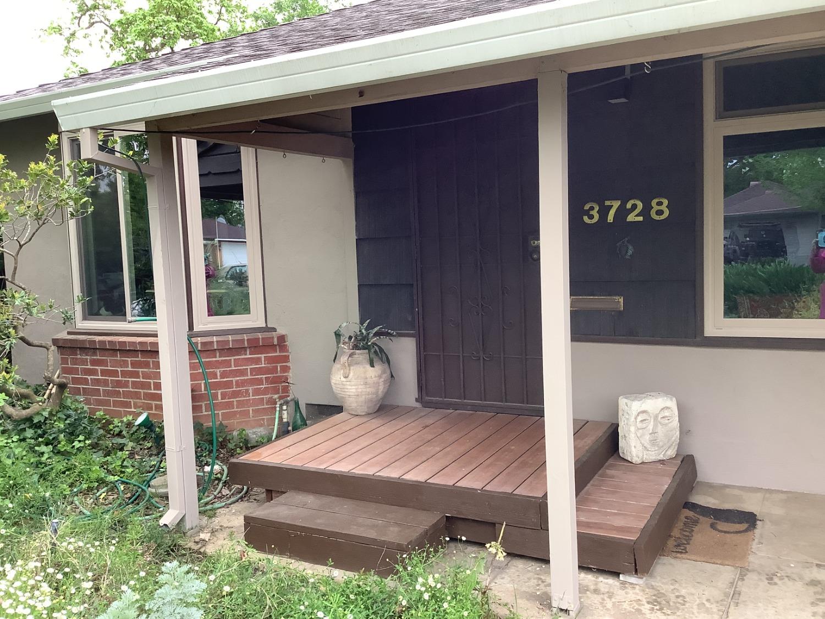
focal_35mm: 31
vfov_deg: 45.4
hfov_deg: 58.4
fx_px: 739
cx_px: 412
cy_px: 310
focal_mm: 3.3
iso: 100
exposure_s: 1/120
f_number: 2.4
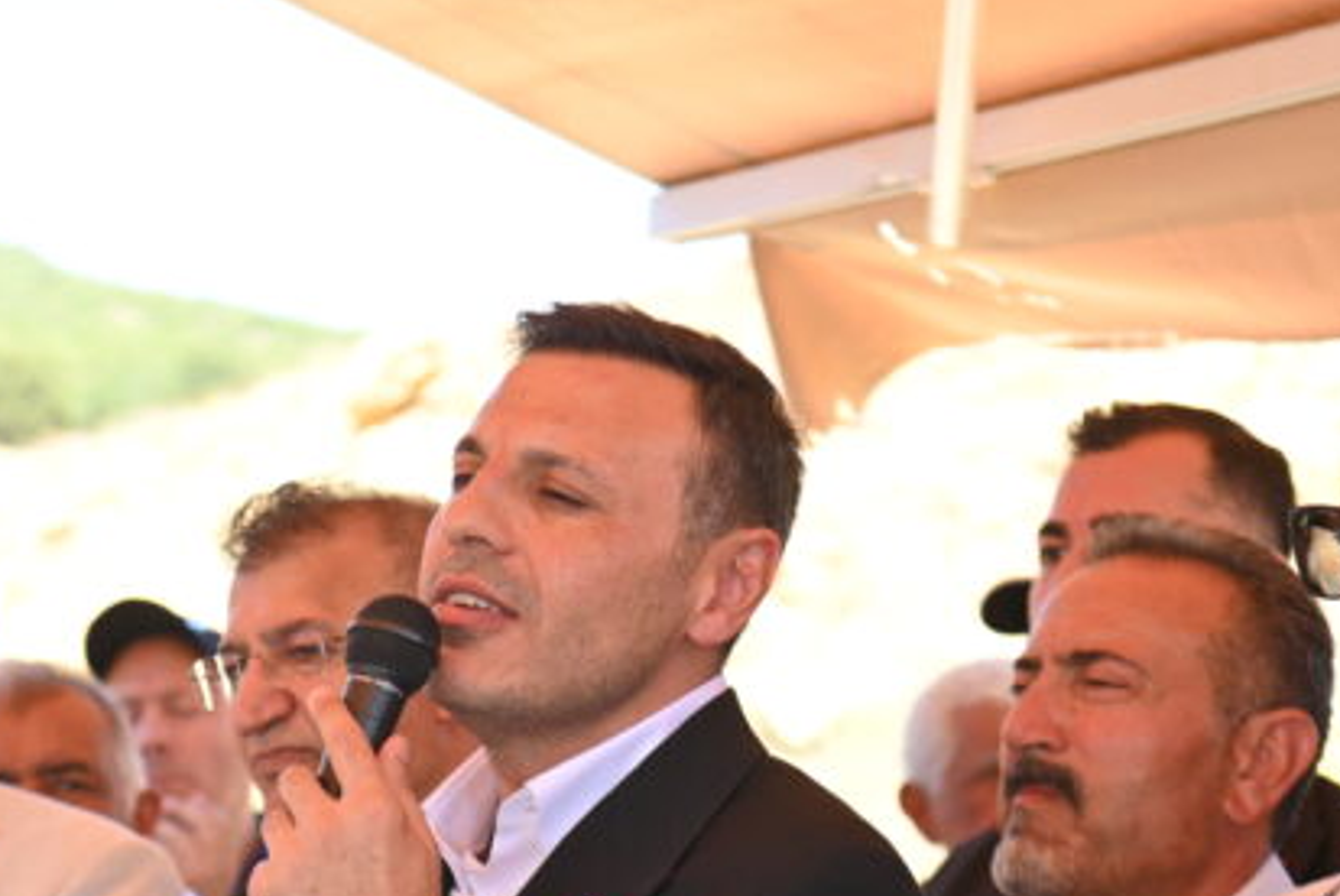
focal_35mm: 127
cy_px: 795
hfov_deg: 16.1
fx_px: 4730
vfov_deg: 10.8
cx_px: 448
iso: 160
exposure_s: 1/160
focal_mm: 70
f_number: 4.5
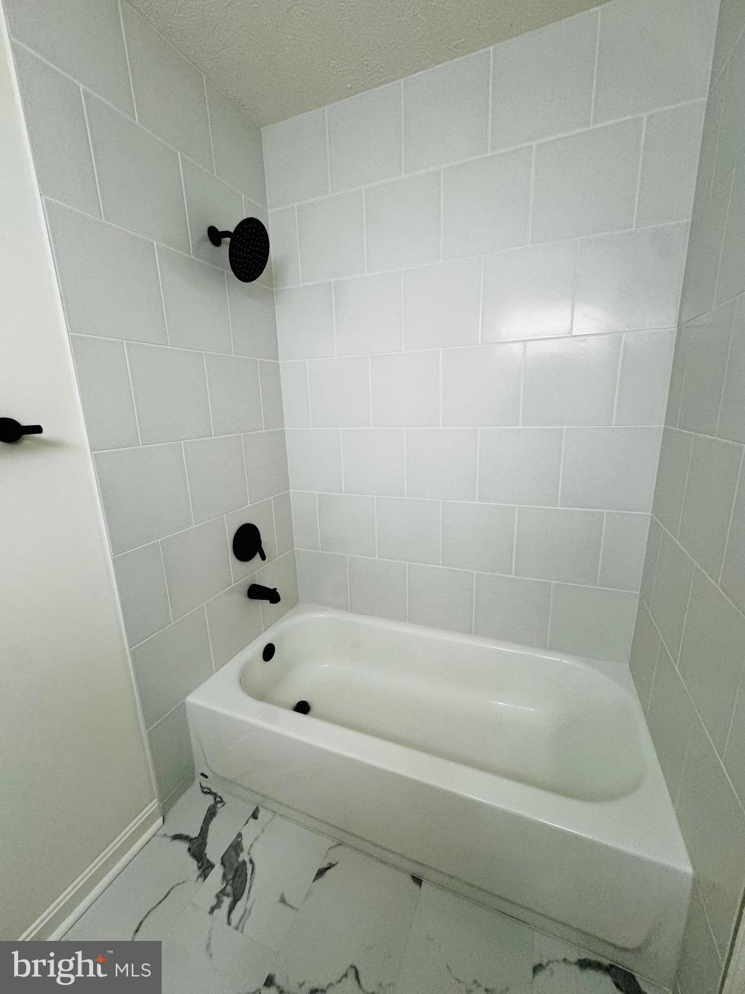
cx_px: 372
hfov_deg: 85.7
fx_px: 402
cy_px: 497
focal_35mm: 14
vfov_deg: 102.1
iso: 160
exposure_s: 1/120
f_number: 2.2
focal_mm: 2.22
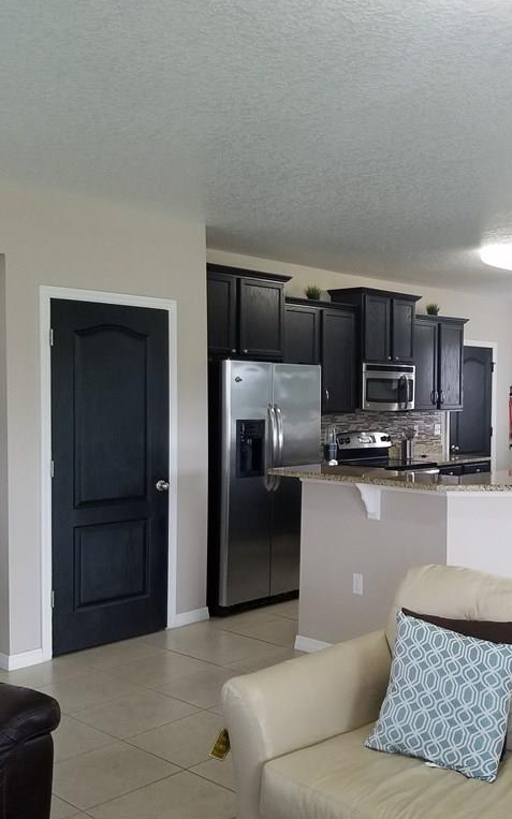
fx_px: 826
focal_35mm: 37
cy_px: 408
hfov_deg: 33.6
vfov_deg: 52.7
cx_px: 395
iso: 160
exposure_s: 1/60
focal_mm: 4.2
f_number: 1.7
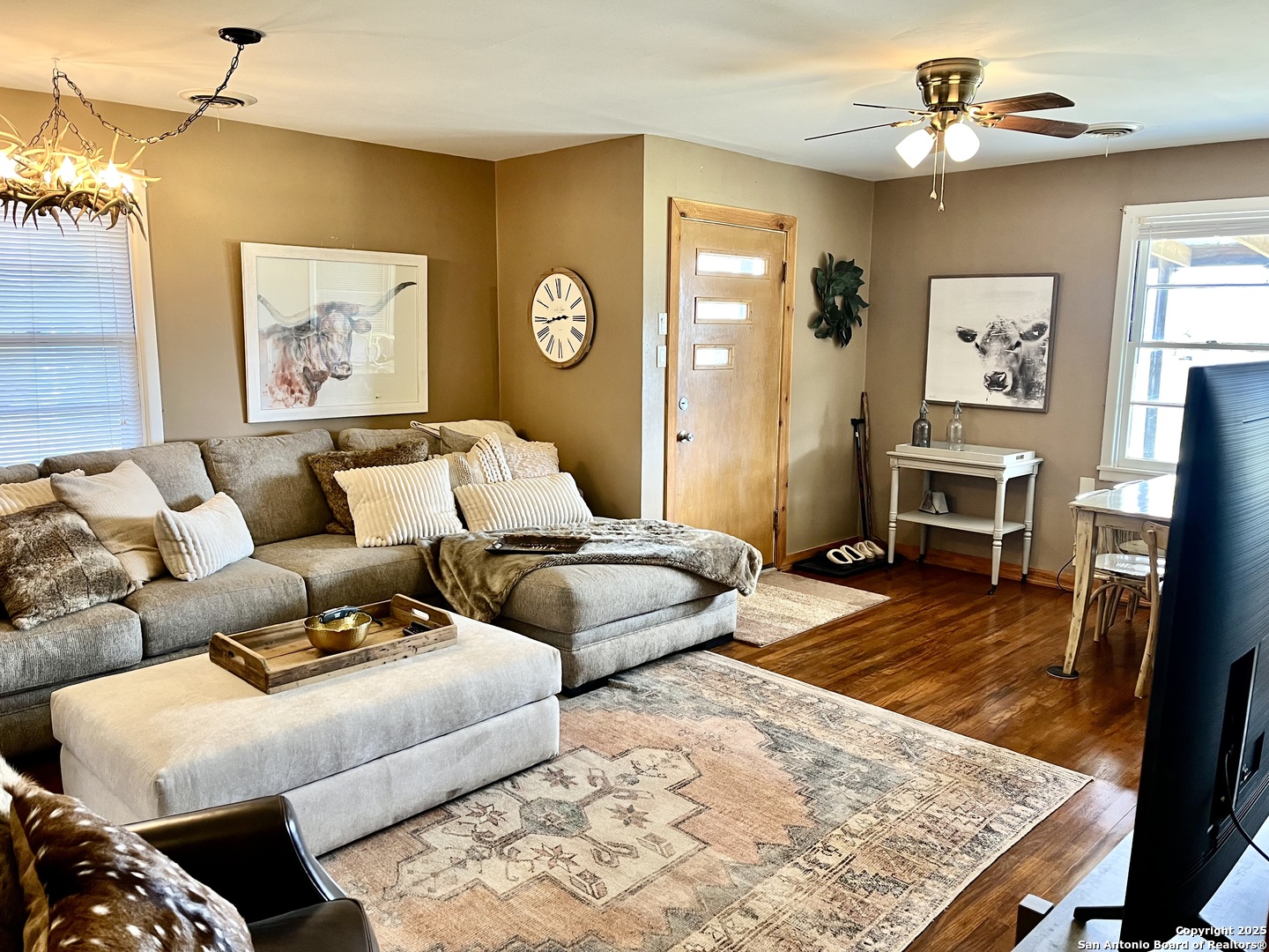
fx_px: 953
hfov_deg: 67.3
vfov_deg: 53.1
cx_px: 634
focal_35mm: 26
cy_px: 476
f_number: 1.6
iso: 160
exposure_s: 1/60
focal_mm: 5.1
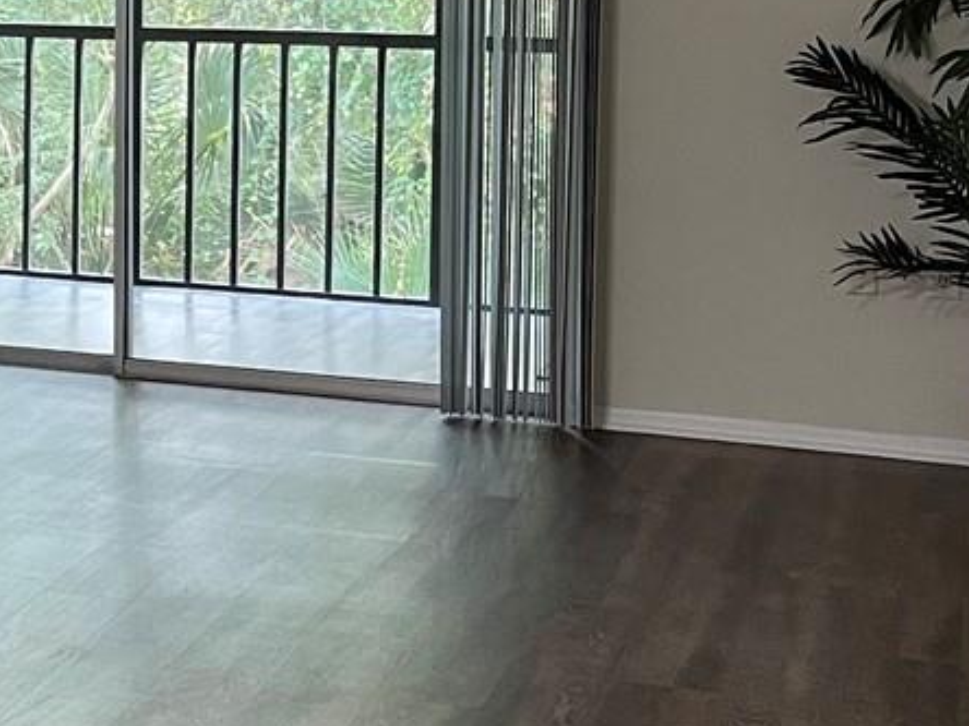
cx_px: -371
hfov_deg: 19.6
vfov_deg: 16.1
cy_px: 22
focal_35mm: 90
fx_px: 2519
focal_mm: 5.1
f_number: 1.6
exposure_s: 1/60
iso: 160
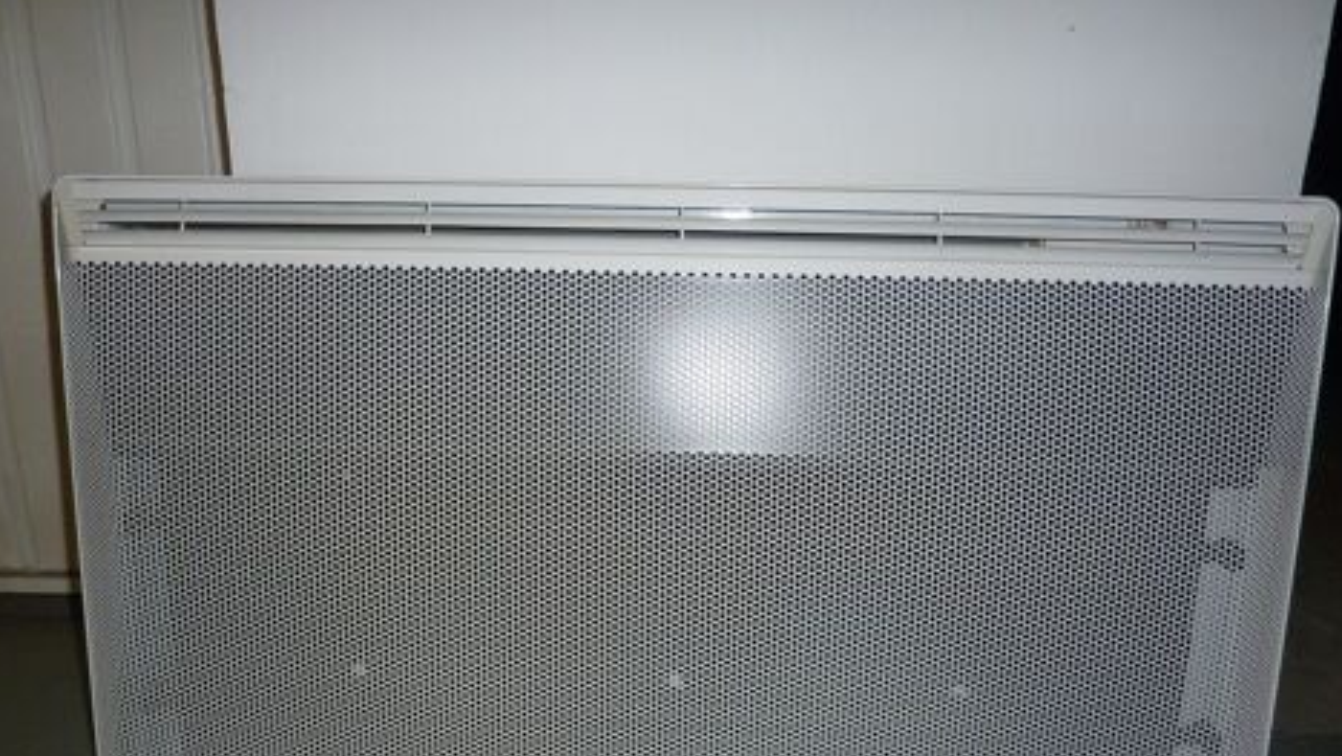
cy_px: 503
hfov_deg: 67.9
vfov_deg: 41.0
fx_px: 997
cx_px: 661
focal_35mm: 28
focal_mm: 4.1
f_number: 3.3
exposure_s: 1/30
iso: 100
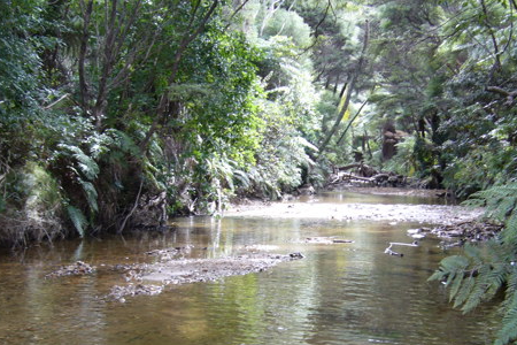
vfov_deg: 24.5
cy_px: 218
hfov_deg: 36.2
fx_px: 790
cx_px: 286
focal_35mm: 55
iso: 80
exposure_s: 1/50
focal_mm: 5.8
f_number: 2.8
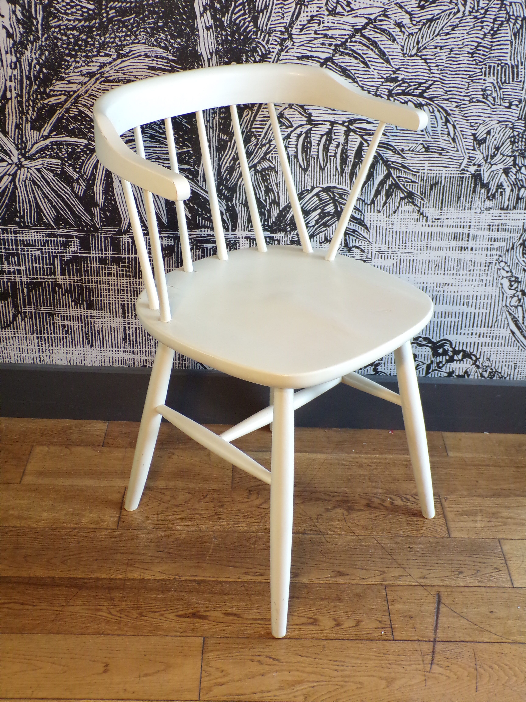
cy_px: 351
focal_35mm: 42
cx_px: 263
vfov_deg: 44.8
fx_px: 851
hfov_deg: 34.3
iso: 243
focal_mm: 7.6
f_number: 3.4
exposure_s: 1/17
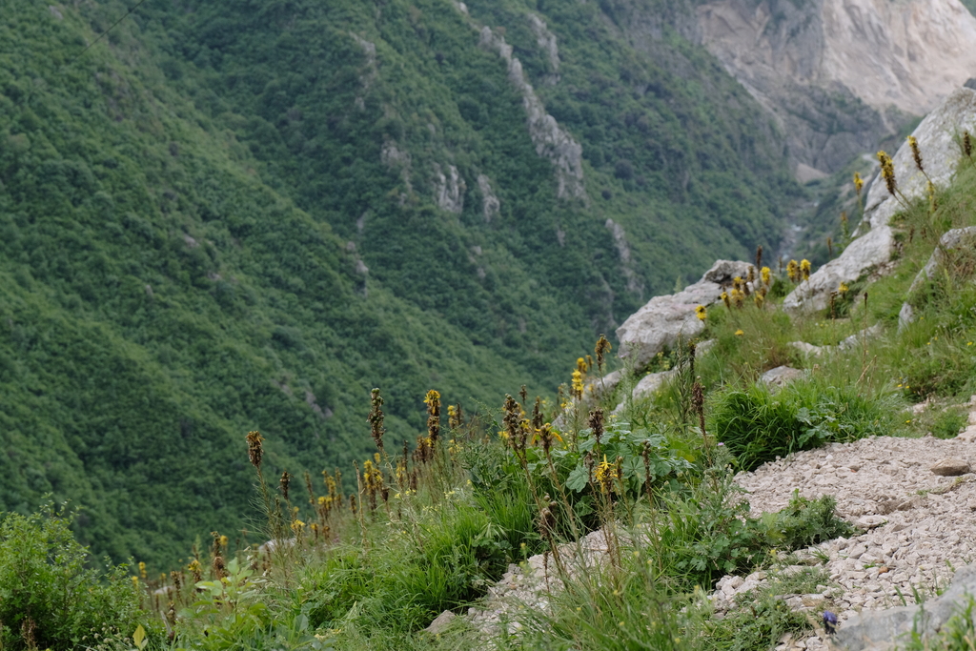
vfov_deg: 13.0
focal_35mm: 105
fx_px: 2847
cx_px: 488
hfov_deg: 19.5
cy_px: 326
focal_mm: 70
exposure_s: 1/250
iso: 640
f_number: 8
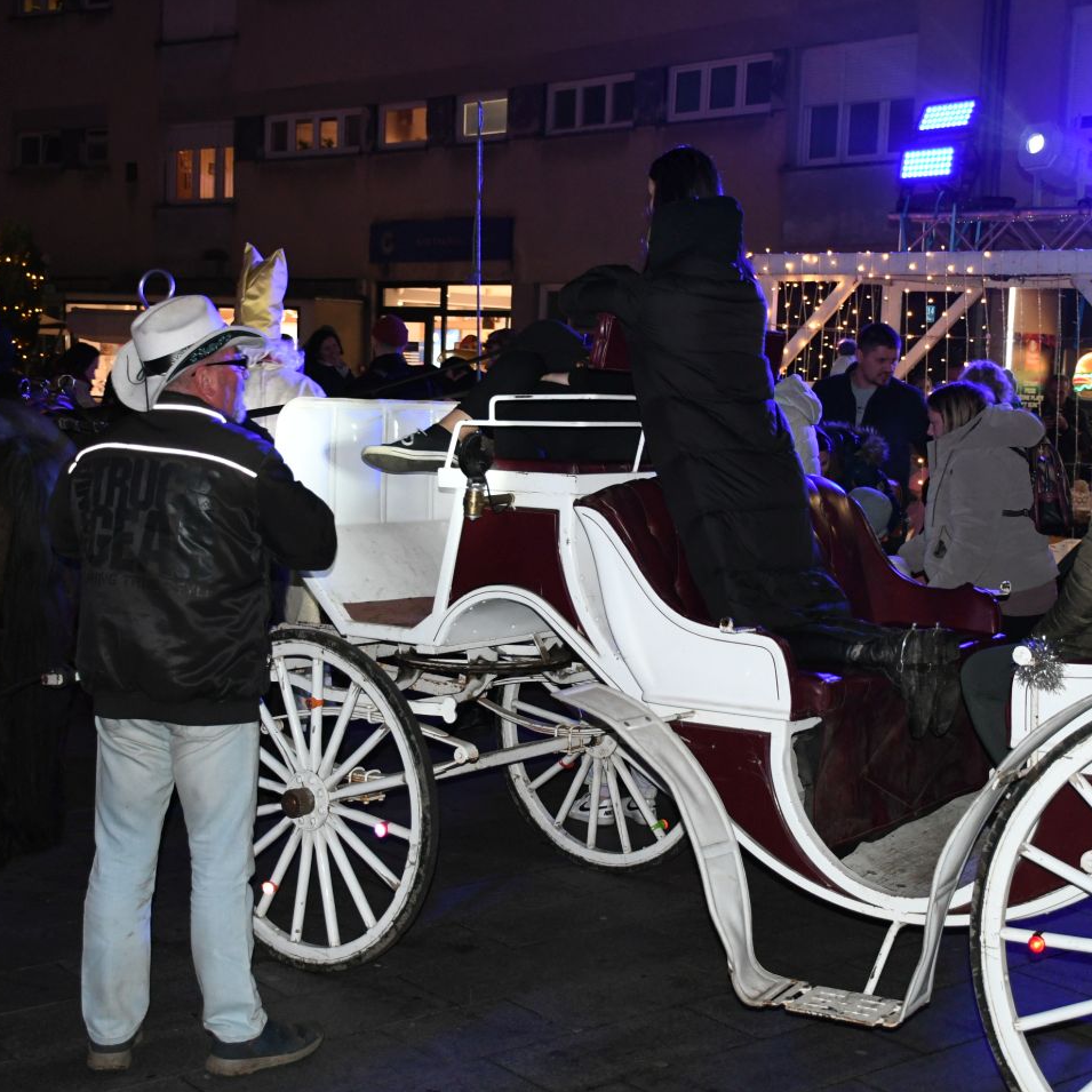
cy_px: 544
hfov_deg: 33.9
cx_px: 644
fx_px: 1785
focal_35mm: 50
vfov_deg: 34.0
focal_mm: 26
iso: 2000
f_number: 3.8
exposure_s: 1/80
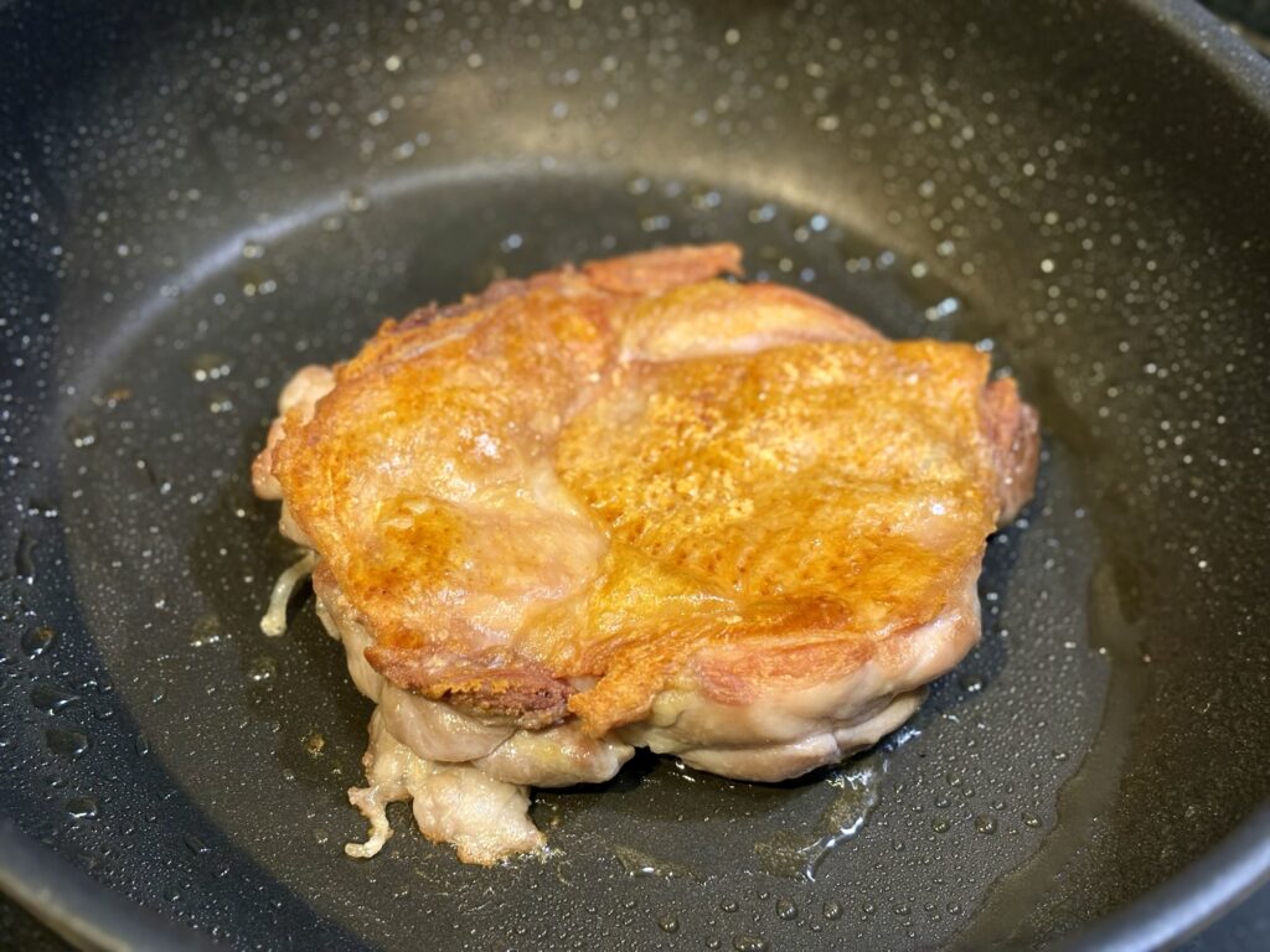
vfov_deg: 28.0
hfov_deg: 36.8
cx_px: 635
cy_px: 476
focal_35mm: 52
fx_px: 1908
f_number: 1.6
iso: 125
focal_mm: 5.96
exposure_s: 1/50
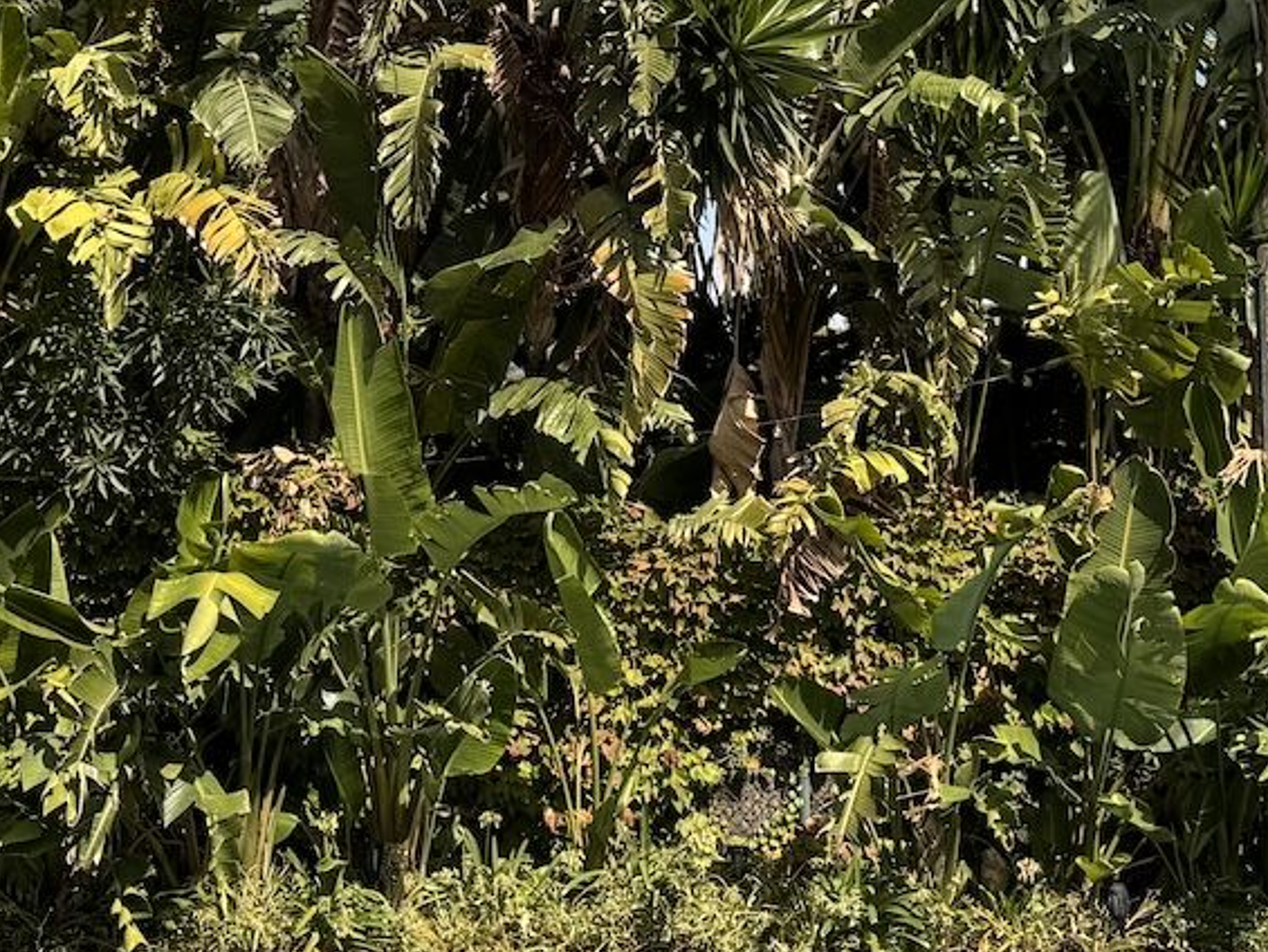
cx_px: 485
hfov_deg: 28.5
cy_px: 229
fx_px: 2491
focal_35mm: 68
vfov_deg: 21.4
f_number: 1.78
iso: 80
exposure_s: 1/2105
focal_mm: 6.76
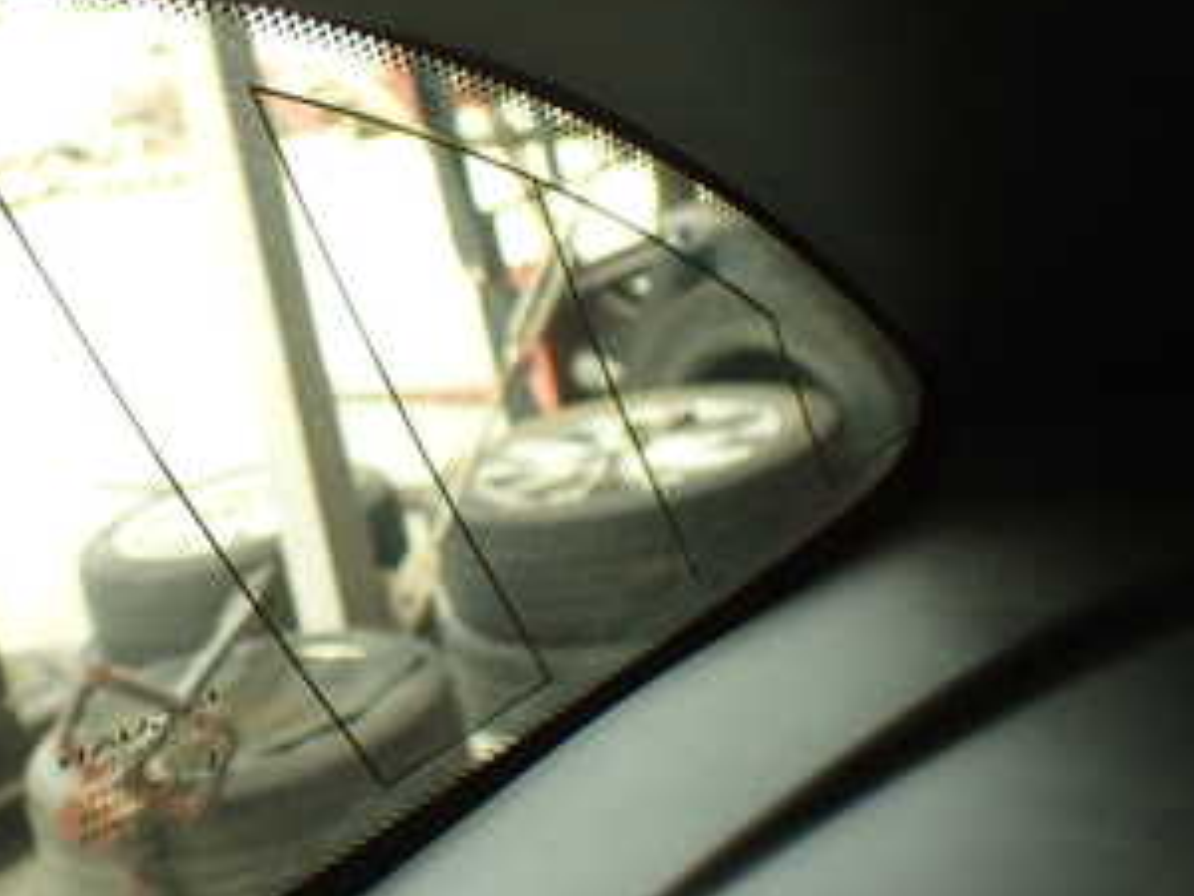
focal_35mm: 64
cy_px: 430
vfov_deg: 22.9
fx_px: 2208
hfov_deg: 29.2
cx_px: 159
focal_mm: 5.79
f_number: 2.4
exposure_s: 1/50
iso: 200
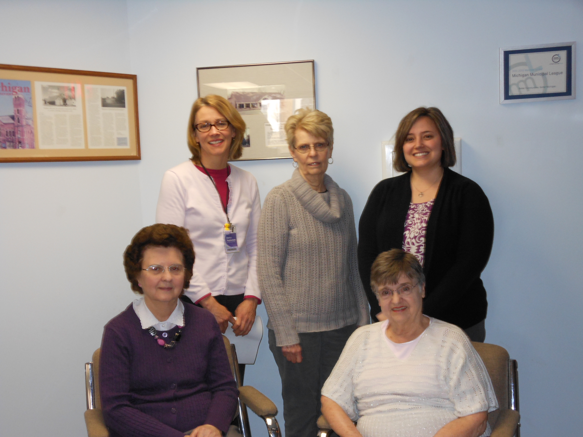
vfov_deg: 33.6
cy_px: 218
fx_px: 724
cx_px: 292
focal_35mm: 43
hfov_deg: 43.9
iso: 200
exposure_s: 1/30
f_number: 3.8
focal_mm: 7.7
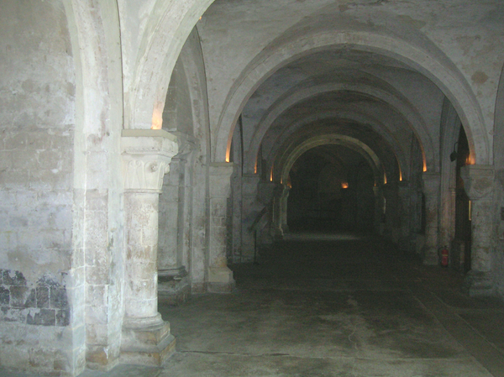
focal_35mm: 36
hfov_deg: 51.4
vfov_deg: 39.6
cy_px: 188
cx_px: 252
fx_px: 524
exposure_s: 1/60.1
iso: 200
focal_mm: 6
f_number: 2.9
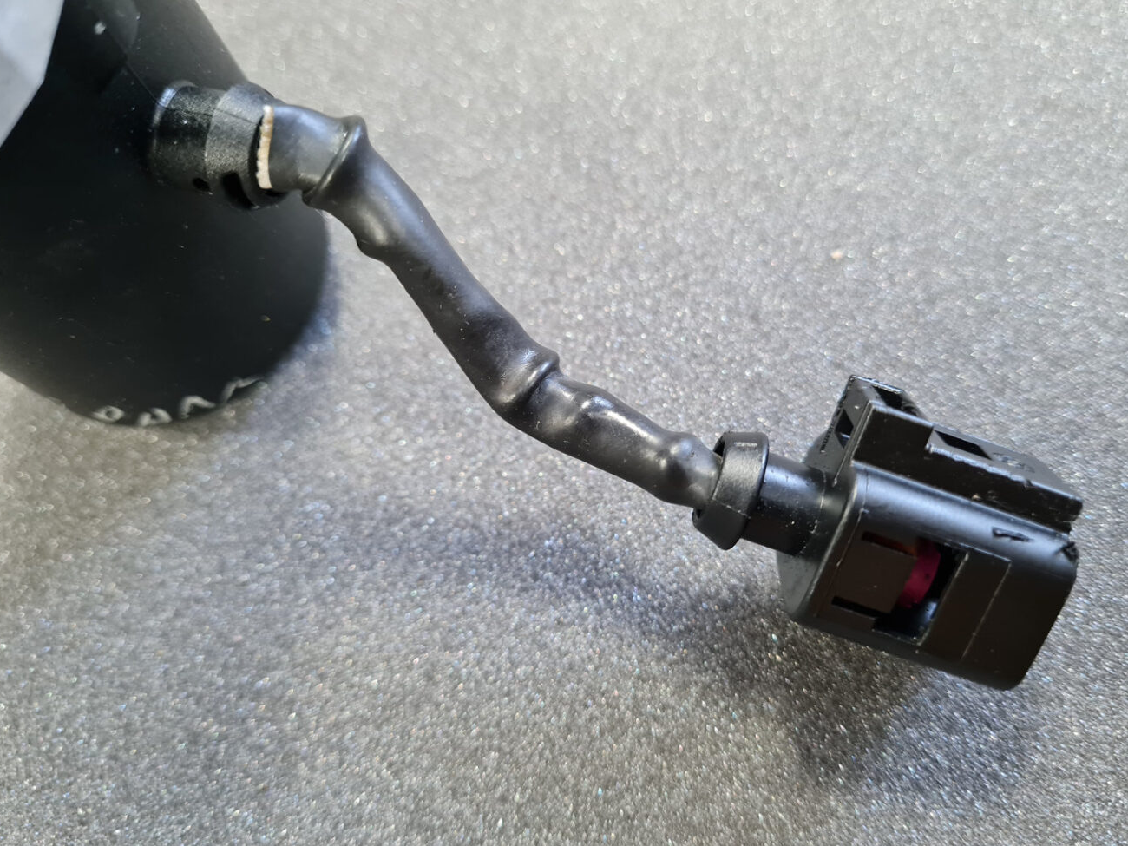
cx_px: 587
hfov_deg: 63.4
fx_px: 912
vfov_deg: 49.7
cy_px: 421
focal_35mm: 28
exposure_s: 1/50
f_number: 1.8
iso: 500
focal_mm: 5.4
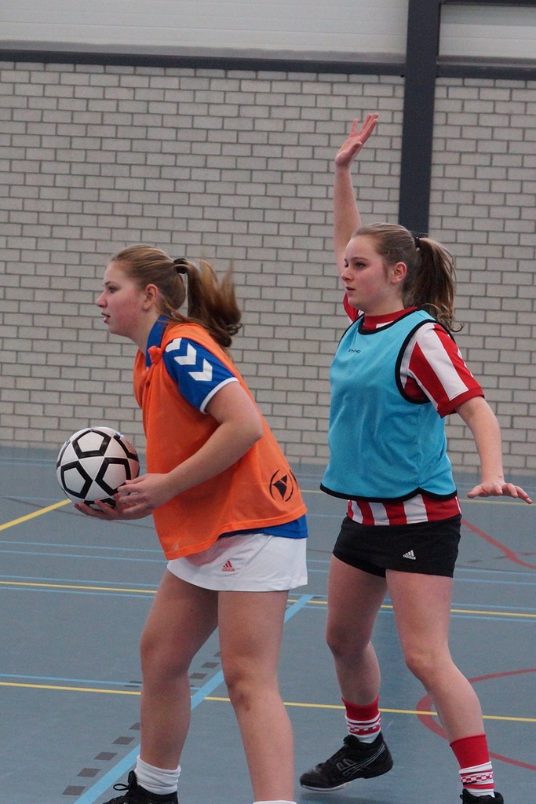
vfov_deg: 27.0
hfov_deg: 18.2
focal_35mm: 75
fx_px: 1674
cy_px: 402
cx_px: 268
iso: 1250
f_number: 3.5
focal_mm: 50
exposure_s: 1/250
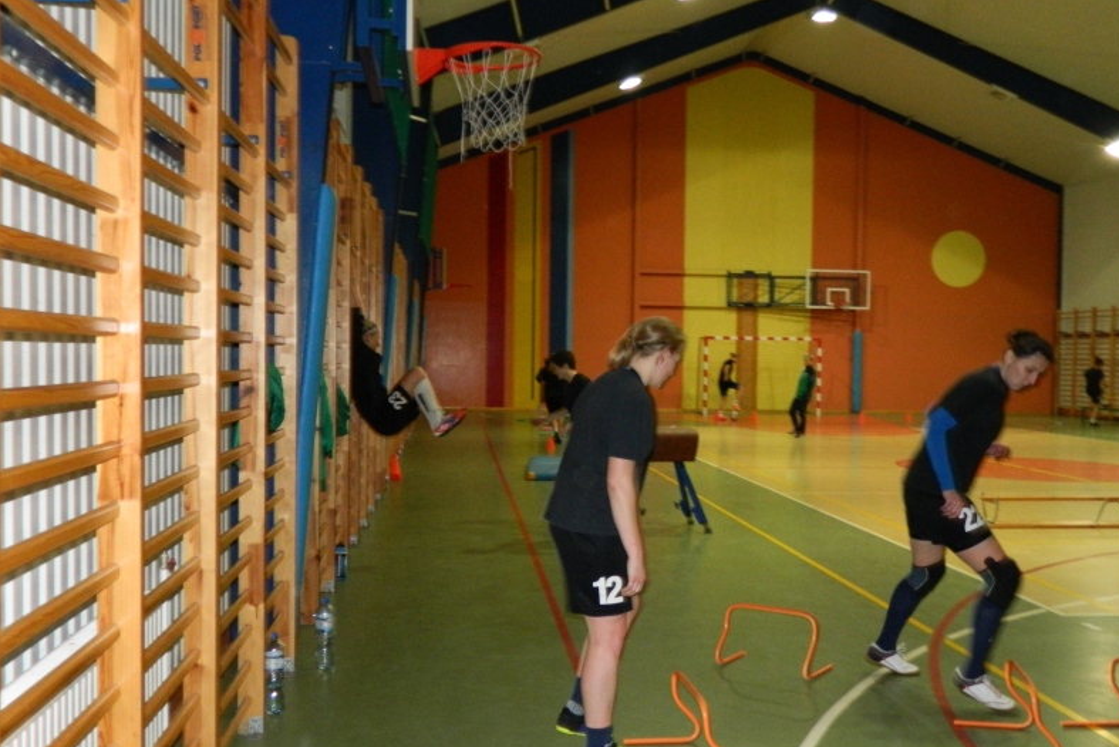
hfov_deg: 51.9
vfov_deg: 35.9
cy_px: 391
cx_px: 567
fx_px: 1150
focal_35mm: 37
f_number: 3.3
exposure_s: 1/40
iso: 400
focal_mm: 6.2
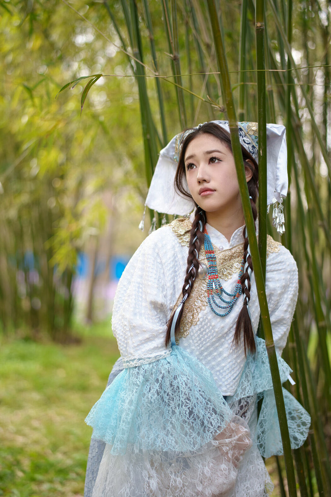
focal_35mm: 50
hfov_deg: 27.0
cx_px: 166
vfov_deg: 39.6
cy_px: 248
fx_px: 690
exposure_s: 1/250
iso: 100
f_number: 1.4
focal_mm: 50
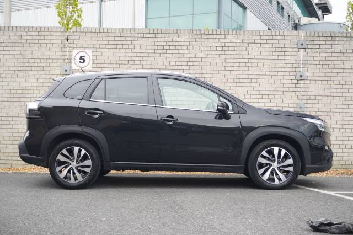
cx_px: 176
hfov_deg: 41.1
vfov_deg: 28.0
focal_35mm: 48
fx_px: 470
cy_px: 118
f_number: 5
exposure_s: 1/160
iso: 250
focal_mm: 32
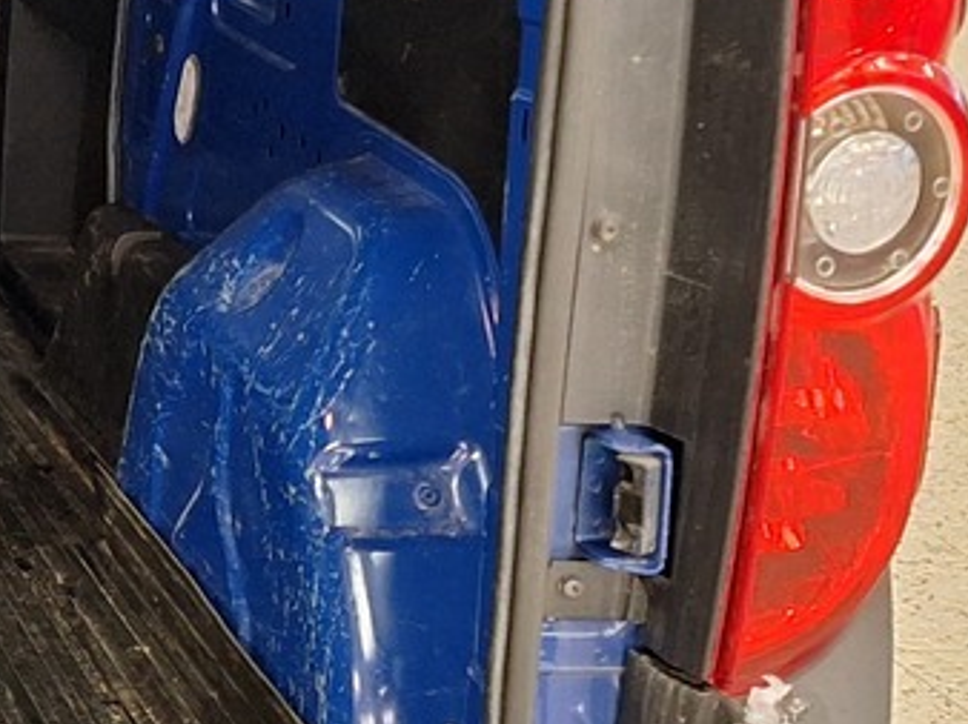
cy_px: 175
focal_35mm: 98
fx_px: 2739
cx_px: -610
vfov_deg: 15.0
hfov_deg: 17.4
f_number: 1.8
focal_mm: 5.54
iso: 250
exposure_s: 1/30
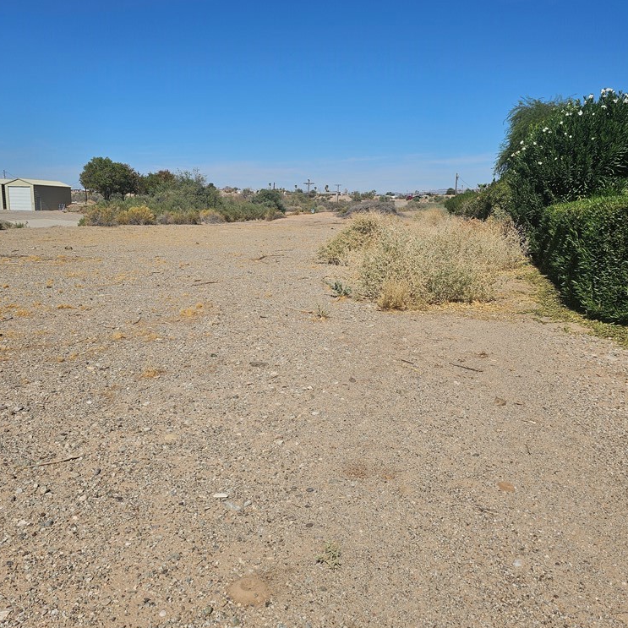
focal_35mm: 28
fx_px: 575
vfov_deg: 57.3
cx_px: 314
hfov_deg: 57.3
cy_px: 309
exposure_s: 1/1989
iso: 10
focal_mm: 6.3
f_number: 1.7
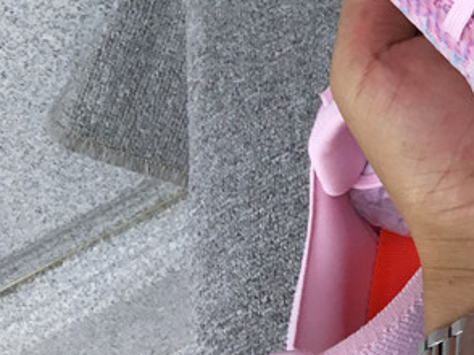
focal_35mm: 95
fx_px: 1300
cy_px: -111
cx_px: 621
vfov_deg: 14.8
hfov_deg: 19.1
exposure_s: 1/390
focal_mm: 3.3
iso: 25
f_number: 2.4
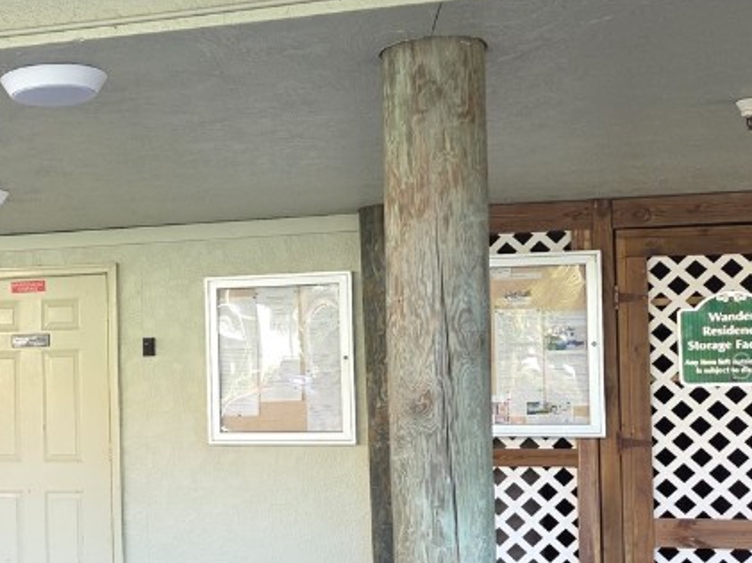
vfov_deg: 26.0
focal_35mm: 56
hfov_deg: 31.6
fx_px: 1216
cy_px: 365
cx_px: -14
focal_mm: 5.4
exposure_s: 1/120
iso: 40
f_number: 1.8
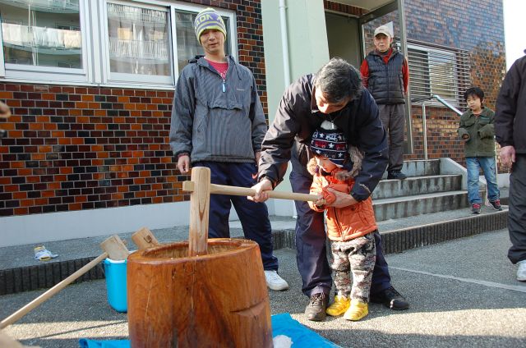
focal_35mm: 30
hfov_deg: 62.0
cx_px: 263
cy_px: 174
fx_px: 437
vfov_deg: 43.4
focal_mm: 20
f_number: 3.8
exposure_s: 1/500
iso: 450
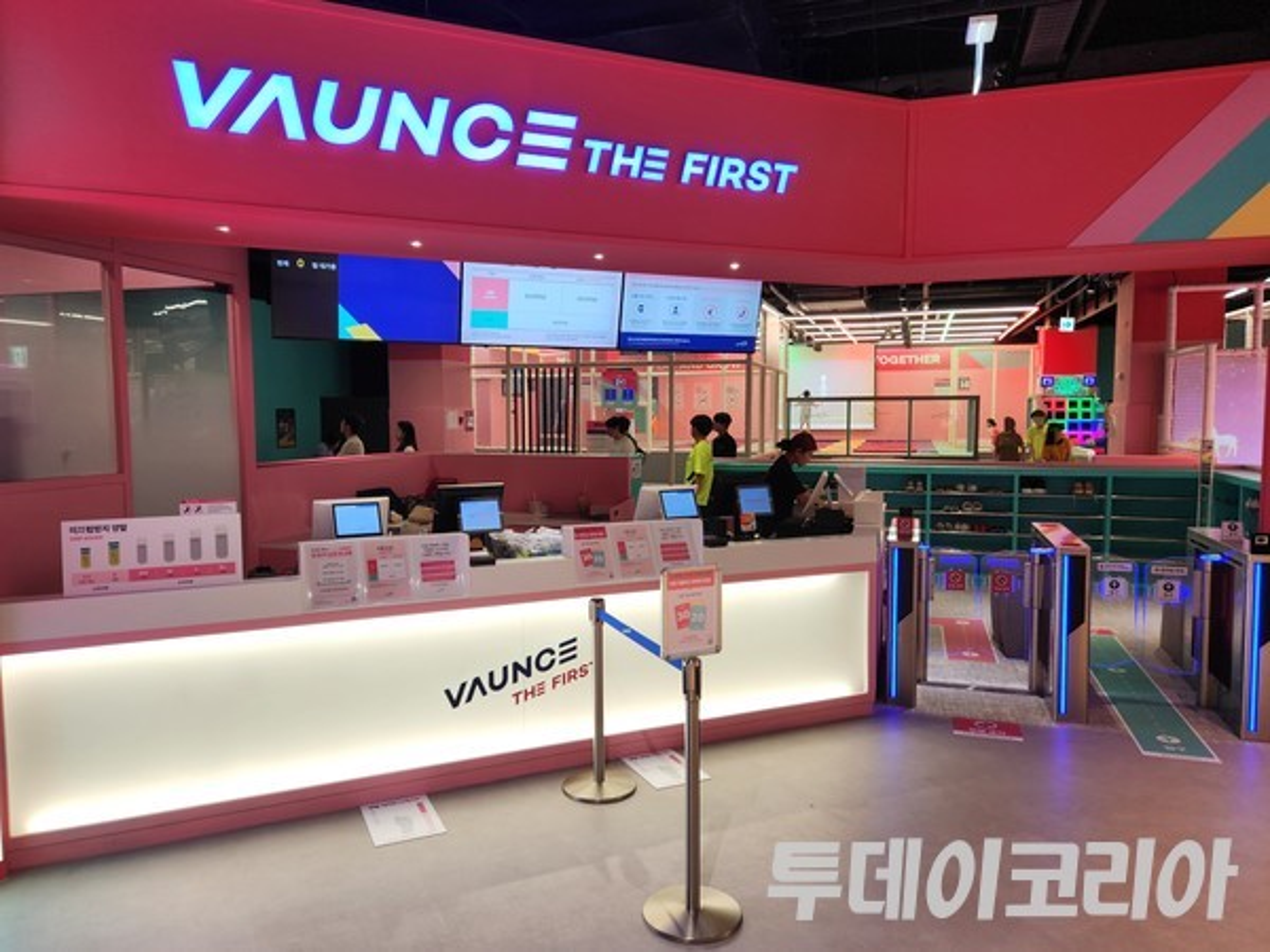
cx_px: 635
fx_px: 844
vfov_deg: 58.9
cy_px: 476
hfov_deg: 73.9
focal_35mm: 23
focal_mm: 5.4
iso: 64
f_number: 1.8
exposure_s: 1/120
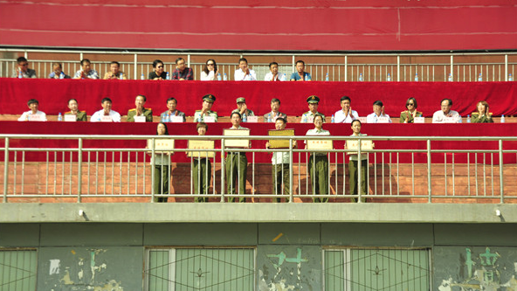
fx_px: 981
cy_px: 147
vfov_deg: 16.9
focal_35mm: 72
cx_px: 258
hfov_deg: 29.5
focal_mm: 45
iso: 400
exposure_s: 1/2000
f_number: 5
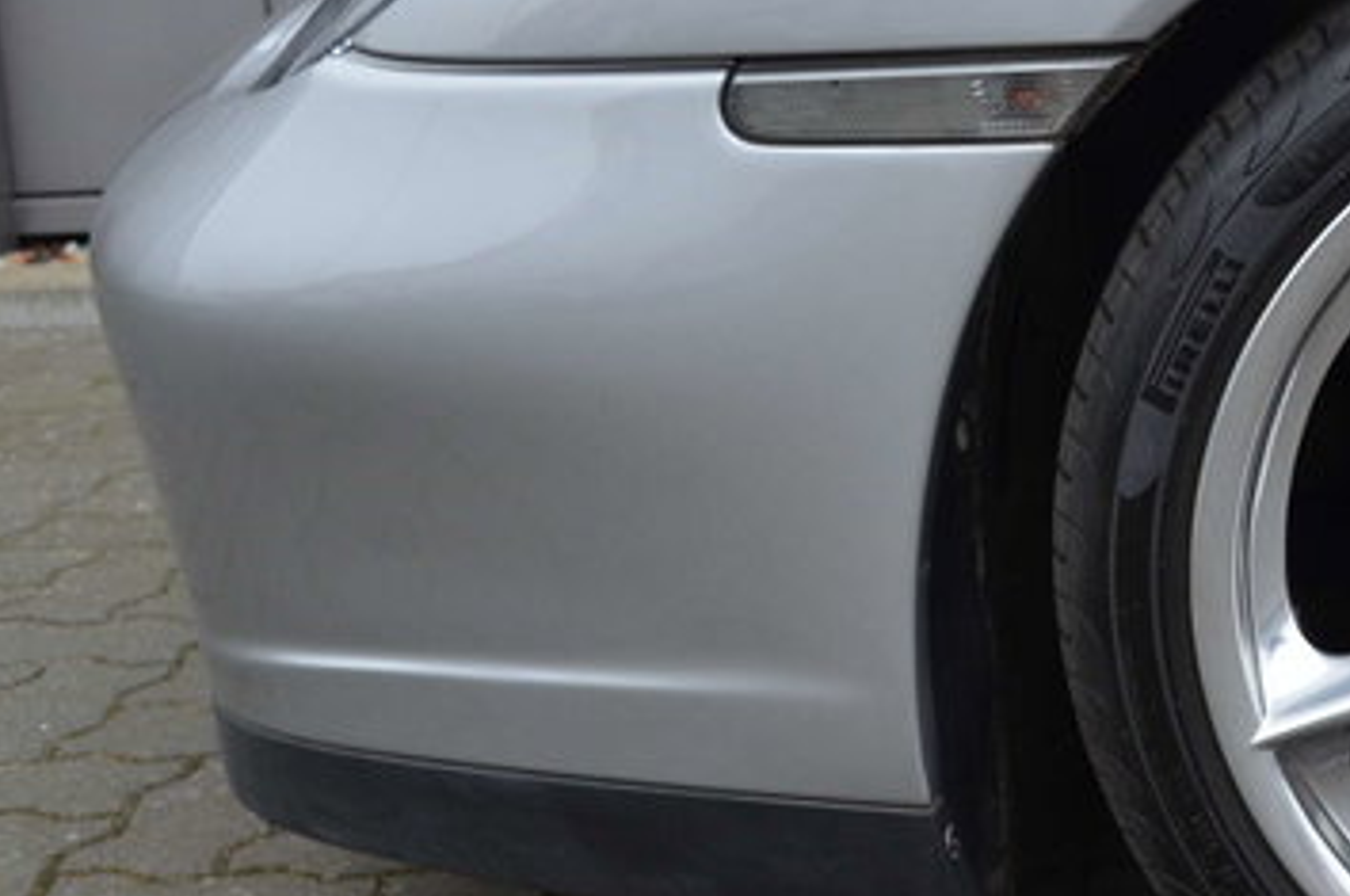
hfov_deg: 24.7
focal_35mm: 78
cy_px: 318
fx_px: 2921
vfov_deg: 17.4
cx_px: 1388
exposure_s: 1/30
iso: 800
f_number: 4
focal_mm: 24
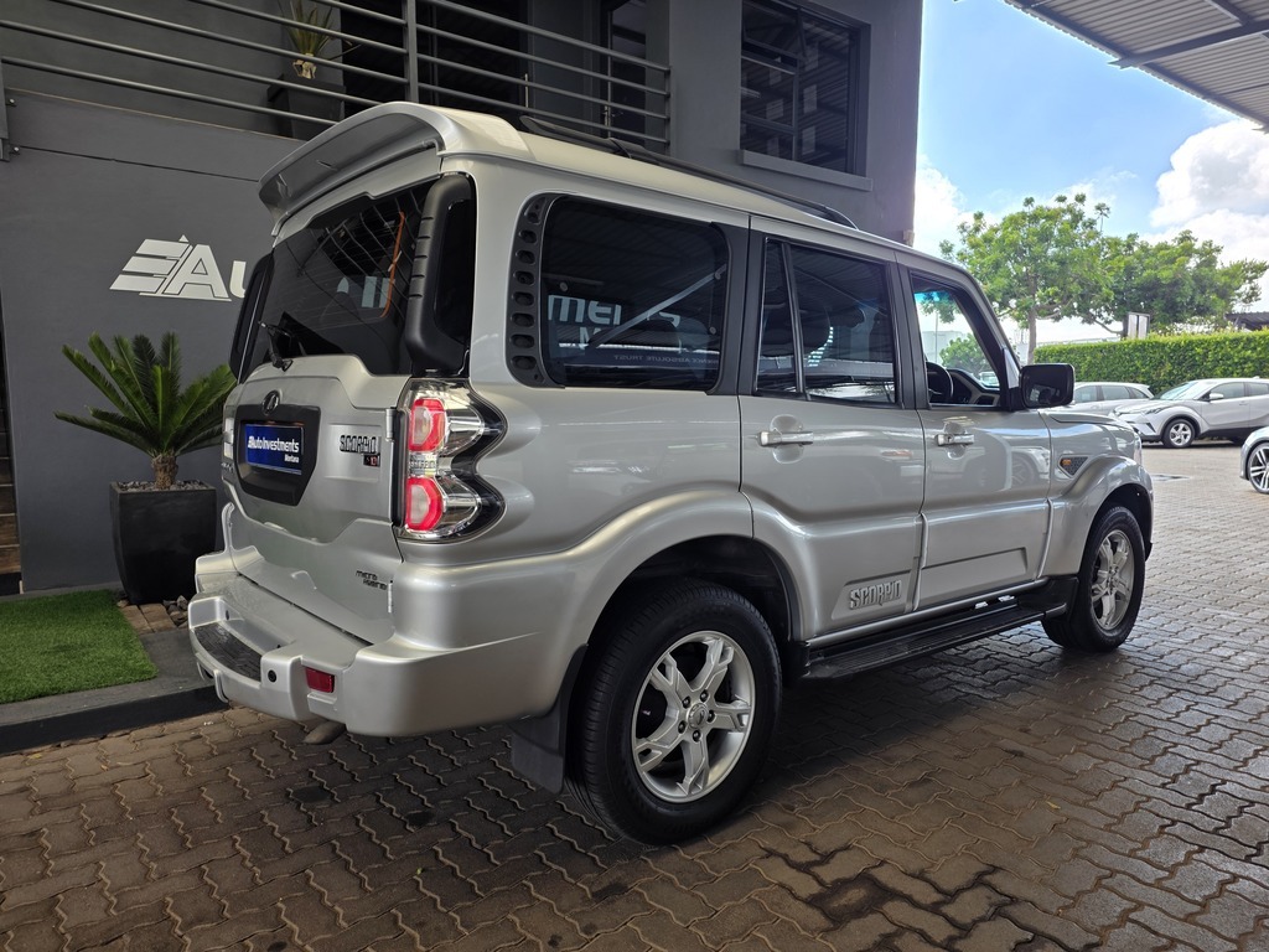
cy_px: 476
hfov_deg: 73.9
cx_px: 634
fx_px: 843
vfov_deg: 58.9
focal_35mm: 23
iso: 50
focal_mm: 6.25
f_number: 1.7
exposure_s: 1/359
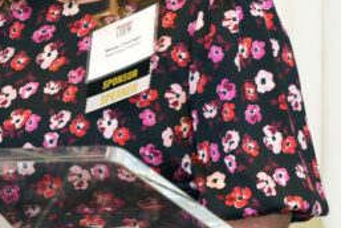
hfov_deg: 3.6
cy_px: 74
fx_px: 5443
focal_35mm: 574
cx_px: 94
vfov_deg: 2.4
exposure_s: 1/100
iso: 1600
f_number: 5.6
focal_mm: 175
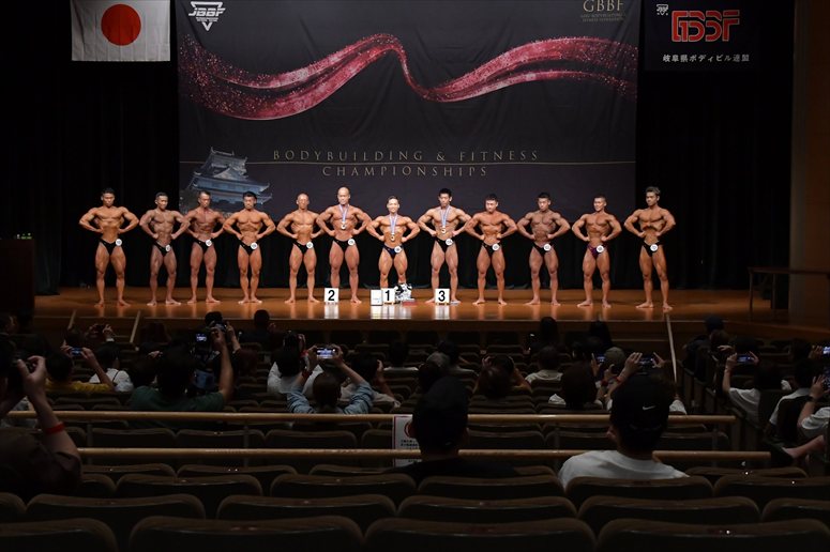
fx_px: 1521
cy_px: 276
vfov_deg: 20.6
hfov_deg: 30.5
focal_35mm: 66
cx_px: 415
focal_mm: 44
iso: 4000
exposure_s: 1/400
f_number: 5.6
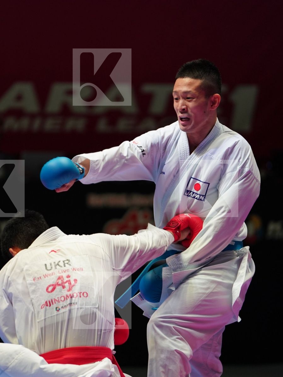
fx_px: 3151
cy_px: 188
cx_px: 102
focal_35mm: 289
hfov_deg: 5.1
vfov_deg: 6.9
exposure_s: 1/1000
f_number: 2.8
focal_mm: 200
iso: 1600
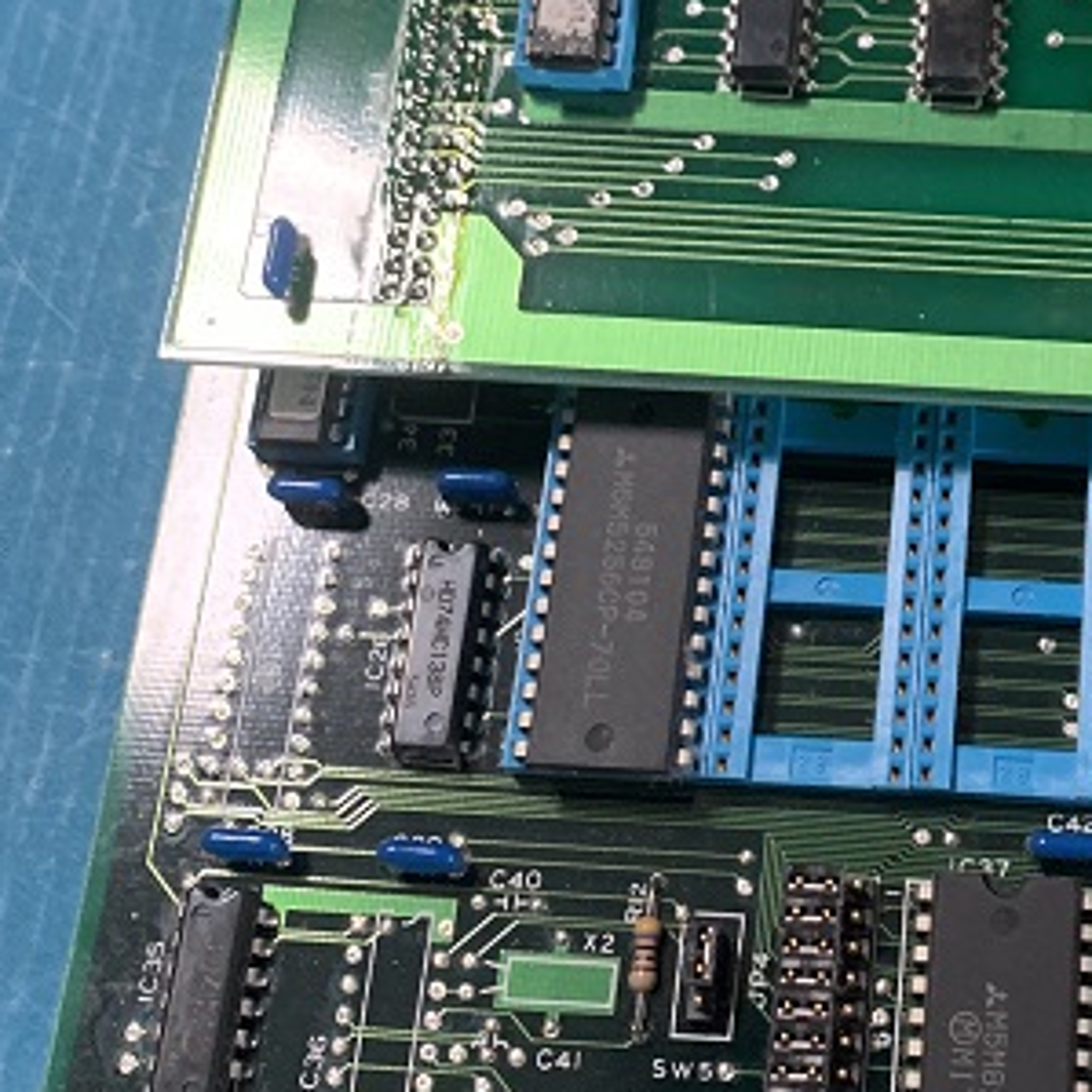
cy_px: 316
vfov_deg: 27.5
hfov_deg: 26.7
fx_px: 2213
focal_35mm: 62
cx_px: 1003
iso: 400
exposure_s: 1/60
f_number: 1.8
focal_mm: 4.25
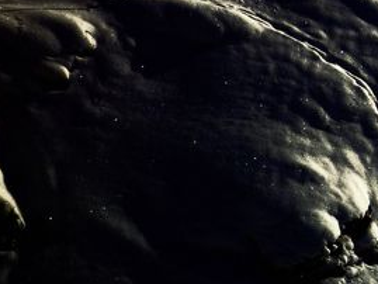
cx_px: 807
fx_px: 4687
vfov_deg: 3.4
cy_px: -276
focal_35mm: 429
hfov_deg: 4.5
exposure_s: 1/1250
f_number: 8
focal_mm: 37.1
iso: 125
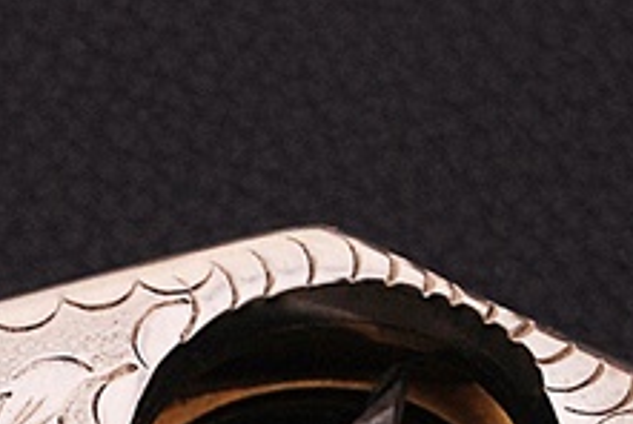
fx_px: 5499
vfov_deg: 4.3
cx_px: -332
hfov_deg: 6.5
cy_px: 970
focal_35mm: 312
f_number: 8
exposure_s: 1/125
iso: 320
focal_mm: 45
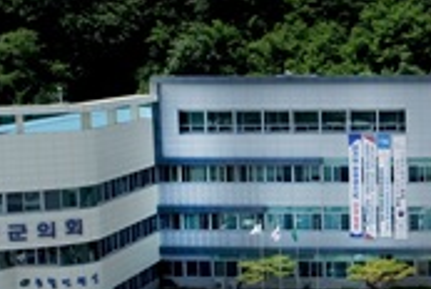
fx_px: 995
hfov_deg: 22.7
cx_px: 503
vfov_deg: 16.5
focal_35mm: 83
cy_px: 157
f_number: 11
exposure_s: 1/320
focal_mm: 8.8
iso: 200
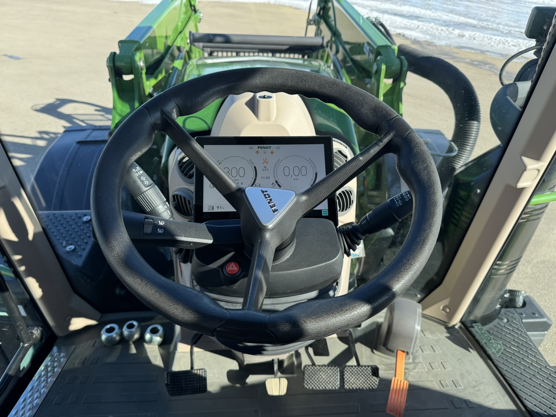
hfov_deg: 71.6
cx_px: 278
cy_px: 208
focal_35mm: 24
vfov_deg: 56.8
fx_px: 385
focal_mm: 6.76
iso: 80
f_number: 1.78
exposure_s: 1/832
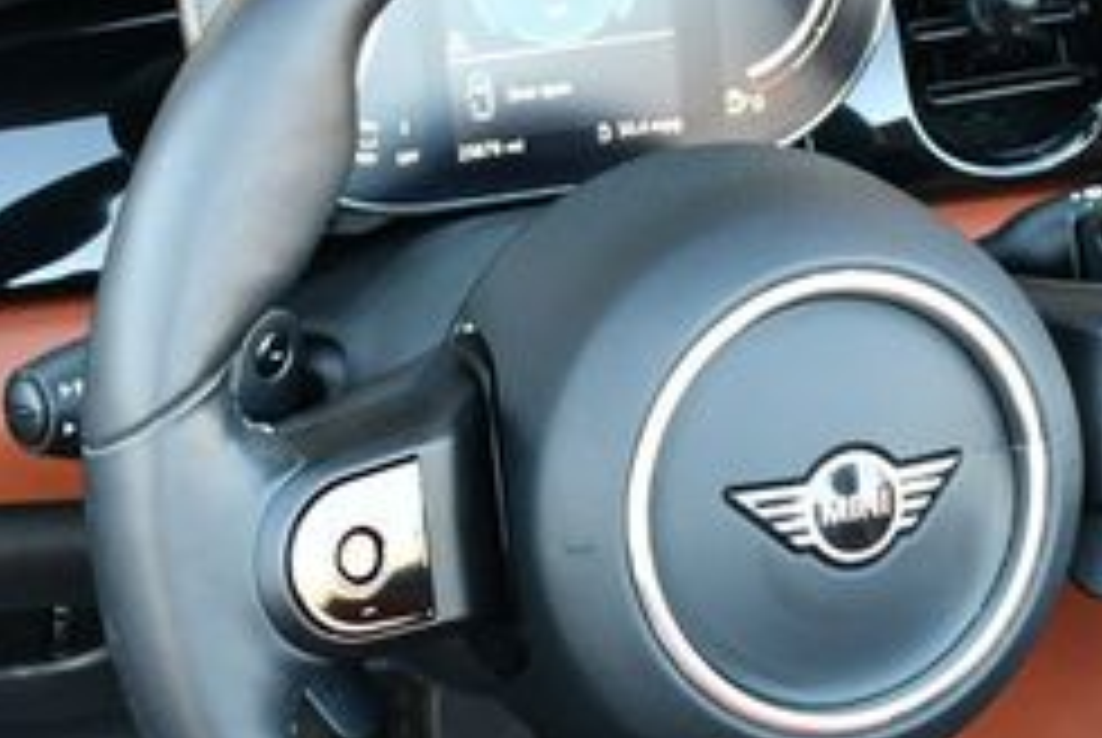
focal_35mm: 115
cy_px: 486
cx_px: 819
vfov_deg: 11.9
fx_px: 3524
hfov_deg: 17.7
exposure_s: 1/200
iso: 800
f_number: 3.8
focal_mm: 22
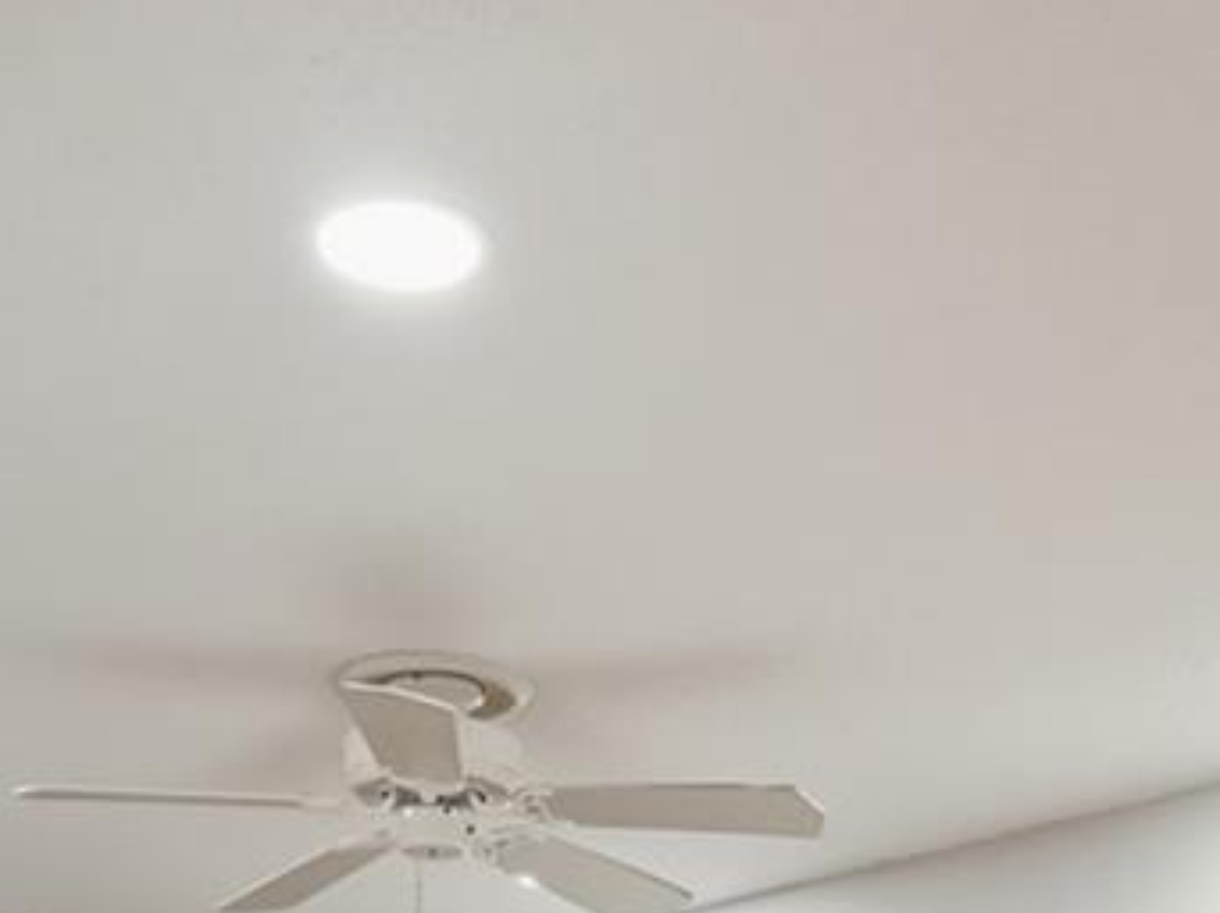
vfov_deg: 17.2
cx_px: 881
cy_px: 1582
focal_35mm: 72
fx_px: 2536
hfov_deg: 26.8
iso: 640
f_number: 9
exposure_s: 1/250
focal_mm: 16
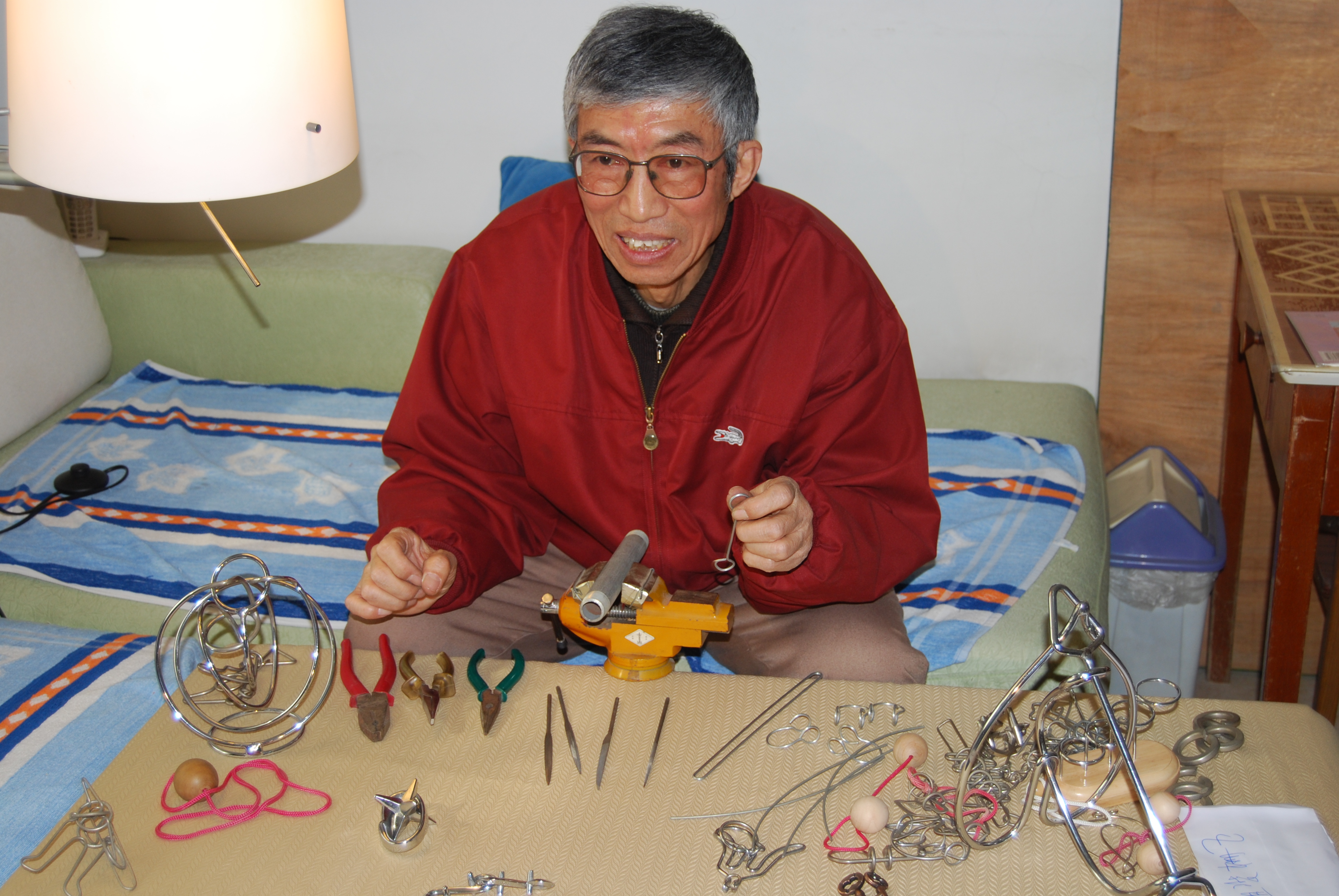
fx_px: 1787
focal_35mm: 48
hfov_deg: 41.1
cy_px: 448
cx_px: 670
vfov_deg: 28.2
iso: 200
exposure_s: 1/60
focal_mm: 32
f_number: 4.5
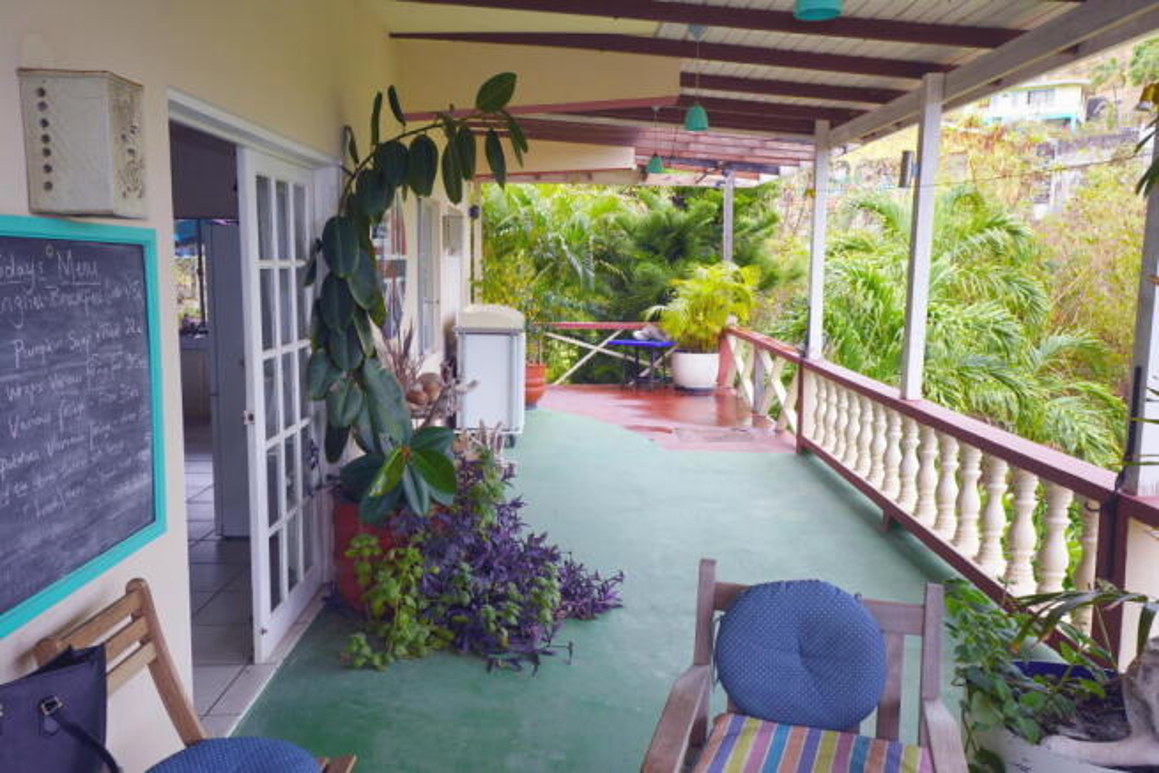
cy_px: 386
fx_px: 966
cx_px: 580
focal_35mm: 30
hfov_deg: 61.9
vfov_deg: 43.6
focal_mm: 20
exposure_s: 1/80
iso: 100
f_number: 5.6
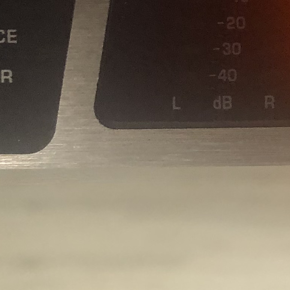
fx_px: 1223
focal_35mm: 129
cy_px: 39
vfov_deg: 13.4
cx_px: 714
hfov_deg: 11.2
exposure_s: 1/24
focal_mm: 3.99
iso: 40
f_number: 1.8
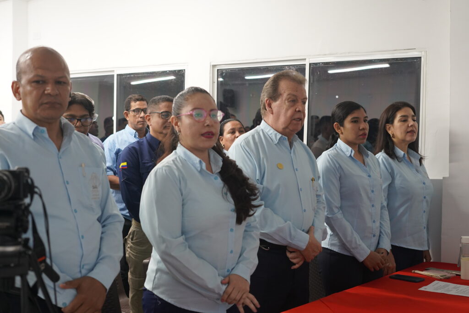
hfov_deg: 39.6
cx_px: 234
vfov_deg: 27.0
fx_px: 651
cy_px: 156
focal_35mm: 50
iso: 2000
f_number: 4
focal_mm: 50
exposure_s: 1/160
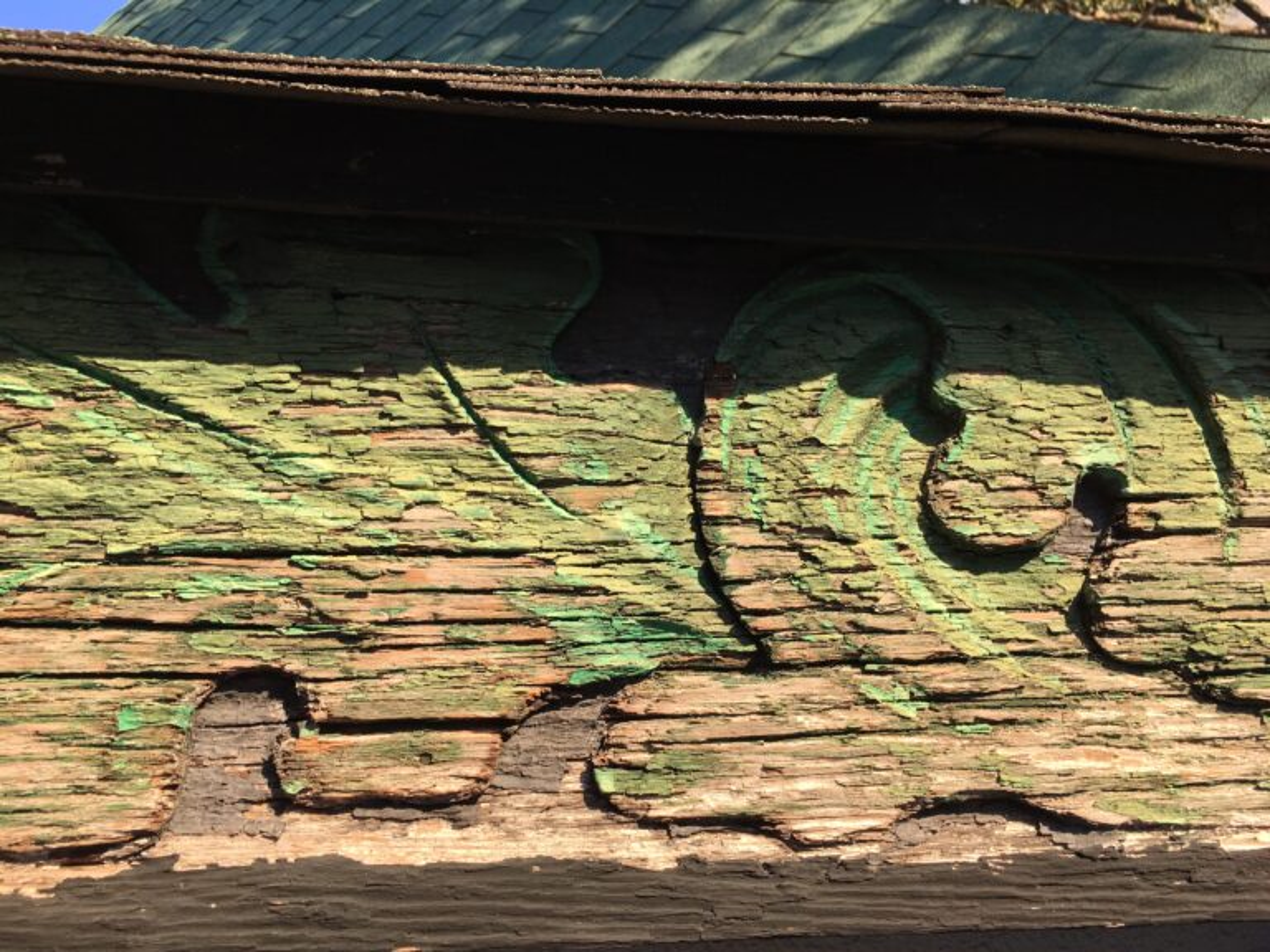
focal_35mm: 29
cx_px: 635
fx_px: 1064
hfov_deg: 61.7
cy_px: 476
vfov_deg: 48.2
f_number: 2.2
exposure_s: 1/370
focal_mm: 4.15
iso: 25
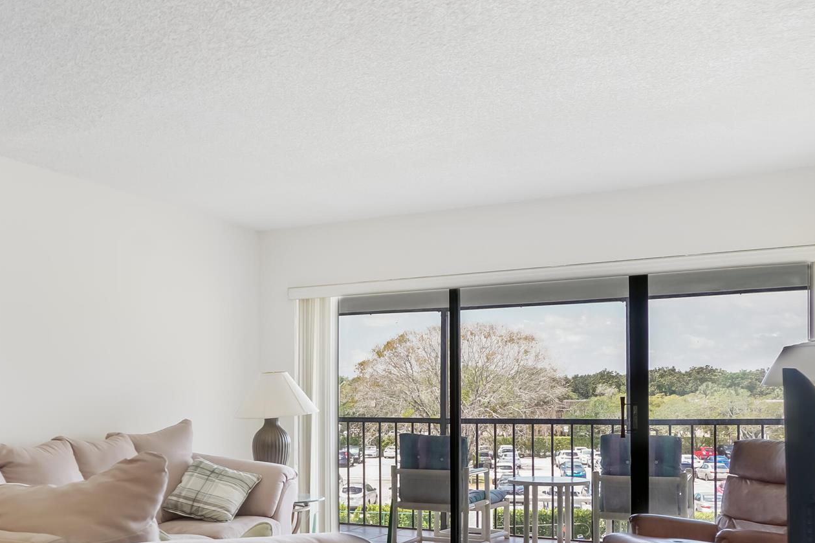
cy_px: 397
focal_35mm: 39
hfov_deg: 49.0
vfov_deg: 33.6
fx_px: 883
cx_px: 296
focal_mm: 16
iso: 100
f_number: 8
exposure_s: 1.3
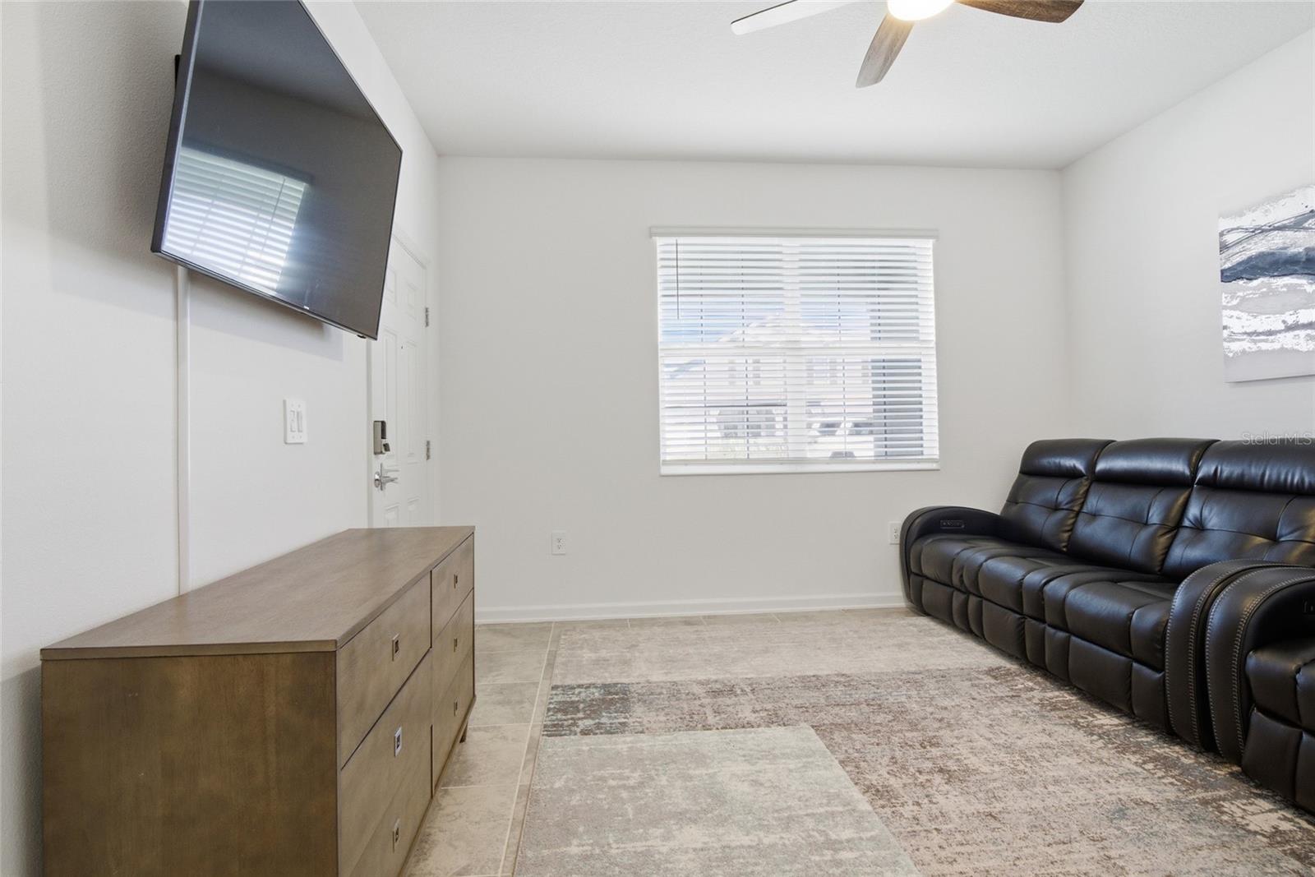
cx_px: 658
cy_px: 438
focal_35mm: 16
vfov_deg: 72.1
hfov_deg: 95.0
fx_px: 603
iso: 250
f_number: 9
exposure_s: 1/30
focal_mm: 11
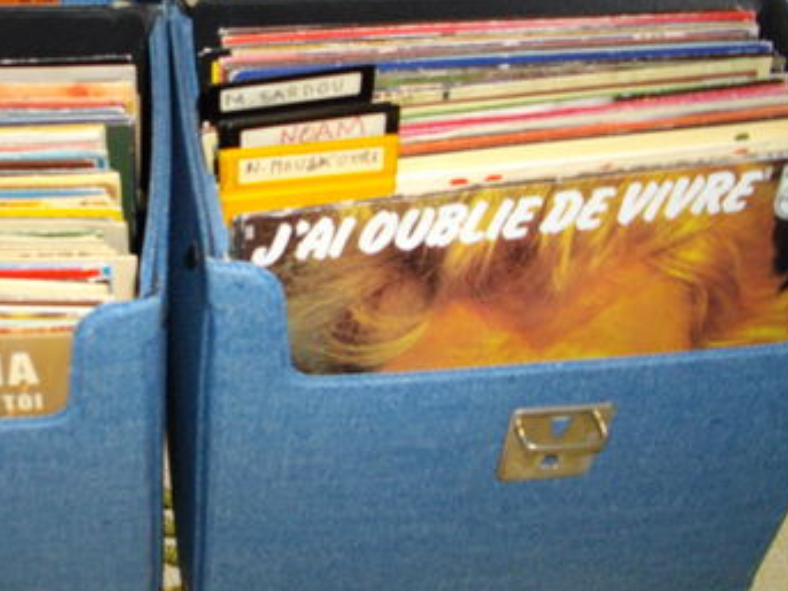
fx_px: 1274
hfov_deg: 33.1
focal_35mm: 56
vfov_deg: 26.0
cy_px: 232
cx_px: 131
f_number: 2.9
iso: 200
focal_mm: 5.7
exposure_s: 1/50
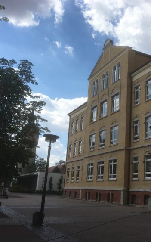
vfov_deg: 47.2
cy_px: 119
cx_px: 116
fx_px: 277
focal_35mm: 42
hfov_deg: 30.0
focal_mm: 4.15
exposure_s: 1/1789
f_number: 2.2
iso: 25
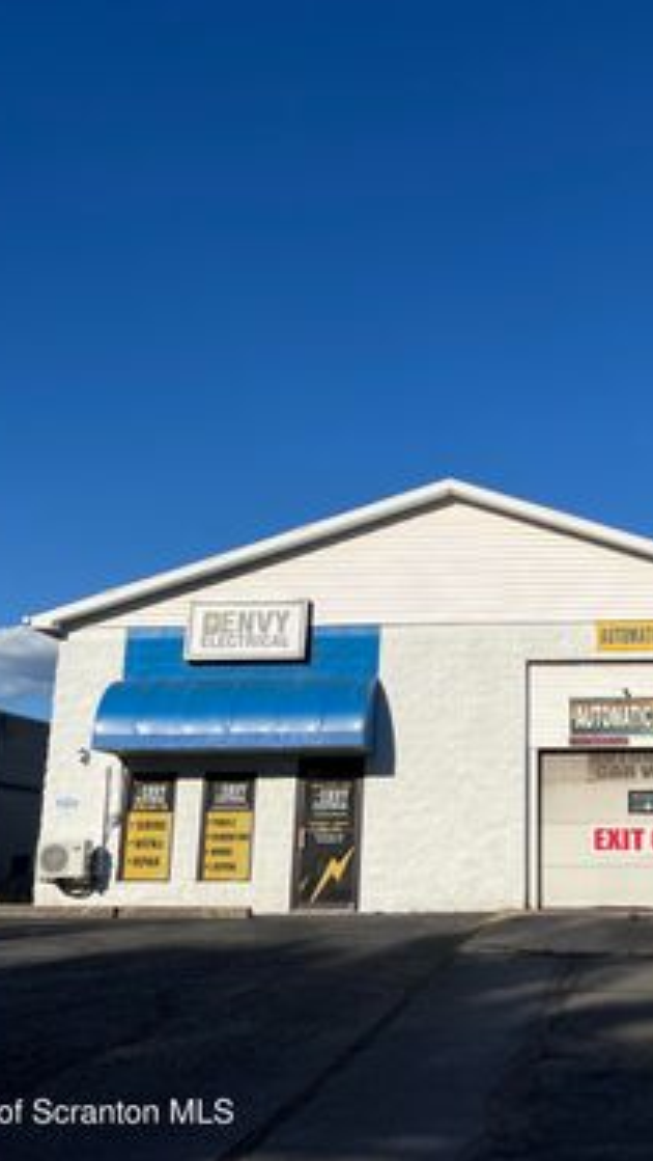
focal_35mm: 38
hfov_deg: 30.4
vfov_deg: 52.8
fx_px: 1169
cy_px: 580
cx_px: 535
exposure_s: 1/8696
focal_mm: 5.7
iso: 50
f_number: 1.5
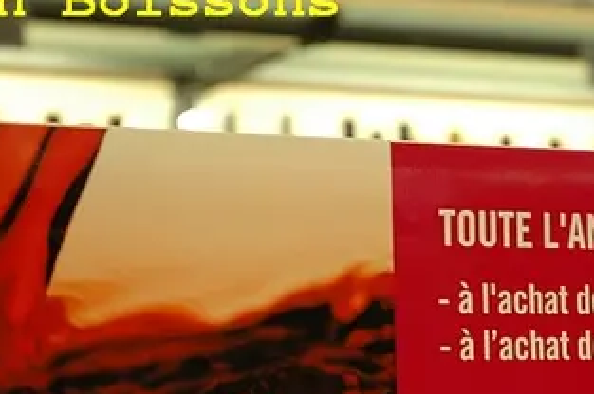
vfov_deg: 8.5
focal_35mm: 161
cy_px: 409
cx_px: 482
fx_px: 2654
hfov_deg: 12.7
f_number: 4.5
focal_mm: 48
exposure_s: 1/15
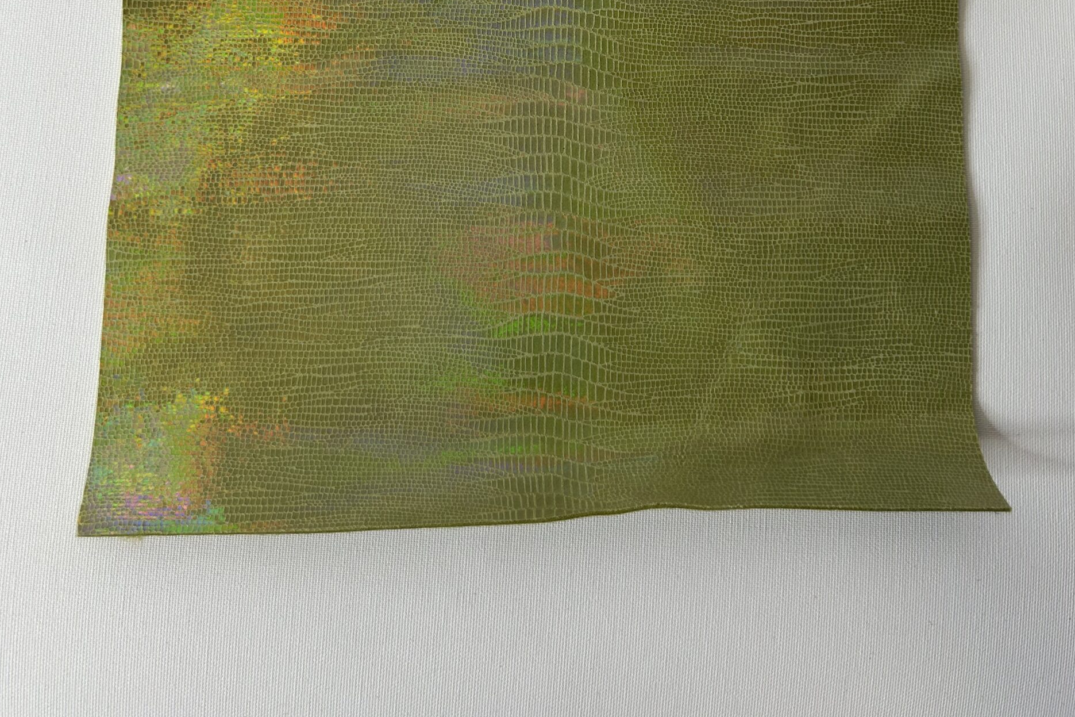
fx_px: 1105
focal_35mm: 37
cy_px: 78
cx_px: 543
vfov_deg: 34.1
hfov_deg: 51.9
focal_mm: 5.7
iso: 50
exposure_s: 1/100
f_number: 1.5
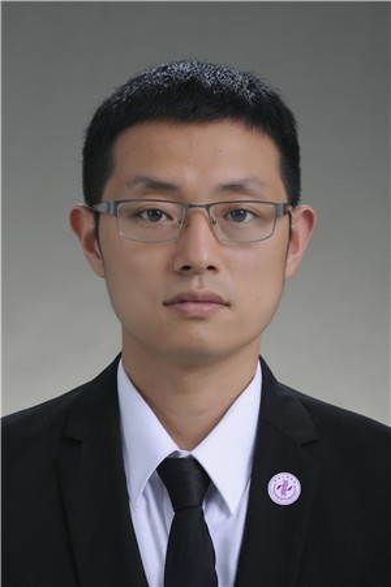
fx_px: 2080
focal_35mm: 128
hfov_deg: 10.7
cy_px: 294
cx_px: 196
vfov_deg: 16.1
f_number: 5.6
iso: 160
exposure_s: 1/125
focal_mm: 85
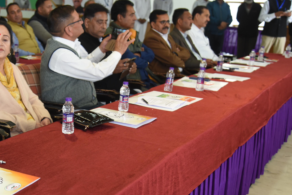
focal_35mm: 63
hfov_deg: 31.0
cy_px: 96
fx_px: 511
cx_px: 54
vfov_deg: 21.6
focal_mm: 38
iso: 1600
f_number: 4
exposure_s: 1/125
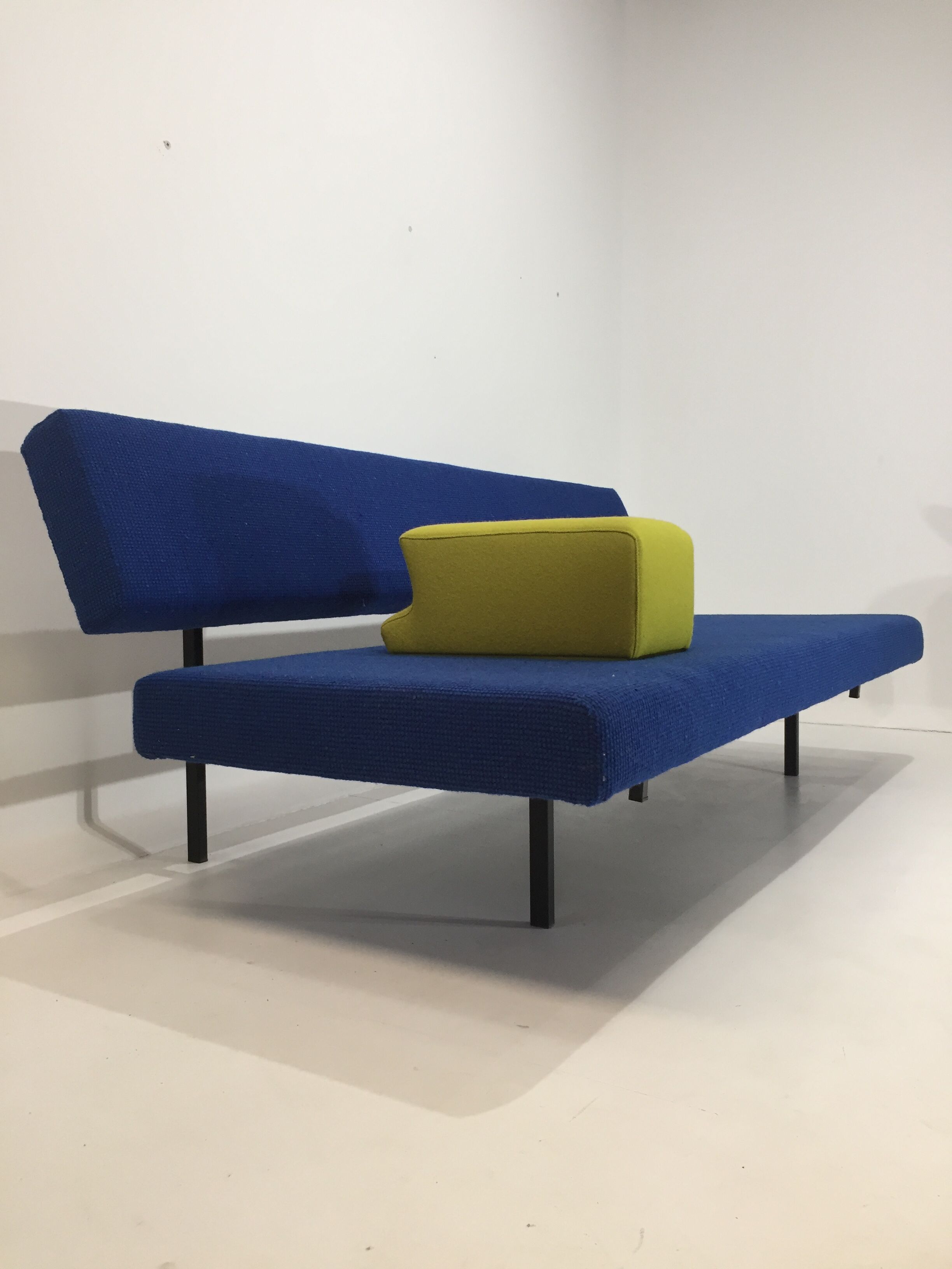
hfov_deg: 48.2
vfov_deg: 61.7
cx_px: 476
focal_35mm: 29
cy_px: 634
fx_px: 1063
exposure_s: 1/33
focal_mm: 4.15
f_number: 2.2
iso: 50
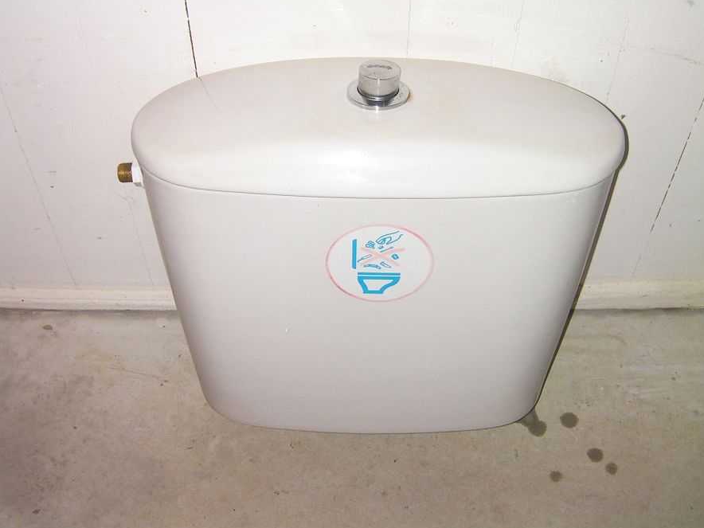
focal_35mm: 43
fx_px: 875
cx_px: 372
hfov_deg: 43.8
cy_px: 240
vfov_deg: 33.6
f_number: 3.5
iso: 200
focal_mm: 6.8
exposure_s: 1/30
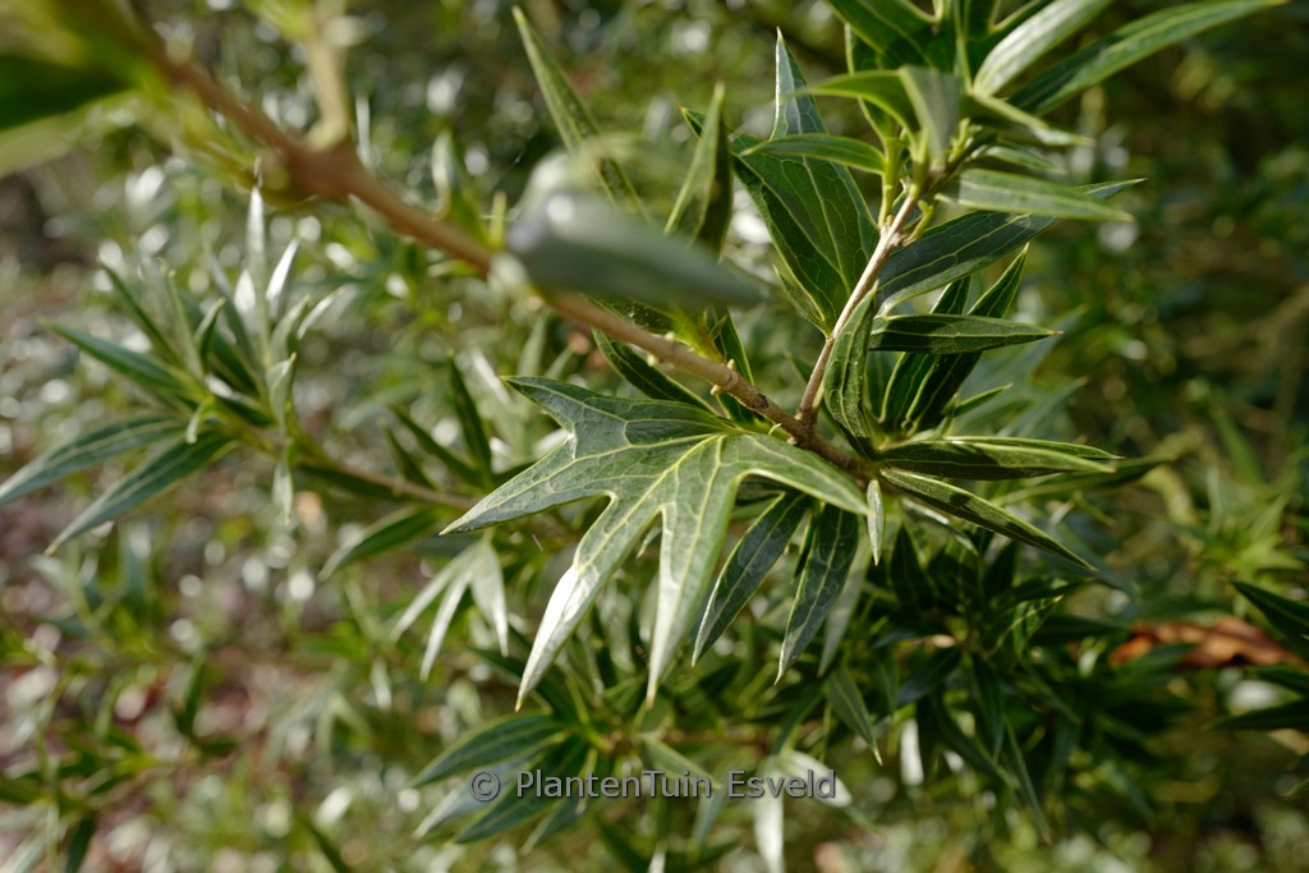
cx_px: 654
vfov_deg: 46.4
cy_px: 436
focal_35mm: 28
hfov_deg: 65.5
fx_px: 1018
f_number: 6.3
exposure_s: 1/60
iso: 160
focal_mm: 28
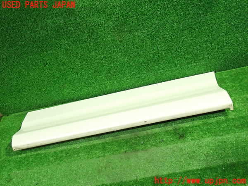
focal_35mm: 30
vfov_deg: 46.8
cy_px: 93
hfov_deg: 60.0
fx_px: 215
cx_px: 124
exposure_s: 1/30
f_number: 2.3
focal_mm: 5.4
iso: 500
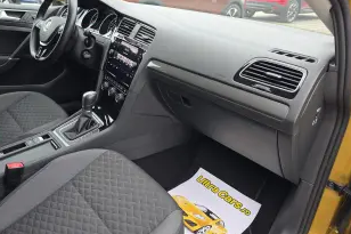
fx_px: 273
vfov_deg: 46.4
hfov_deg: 65.2
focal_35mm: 28
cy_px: 118
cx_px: 153
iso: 125
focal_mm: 6.25
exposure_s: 1/100
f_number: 1.7
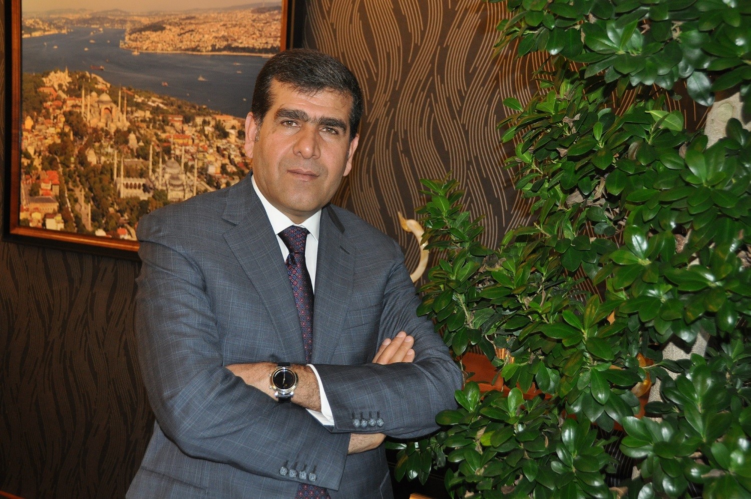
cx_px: 376
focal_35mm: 48
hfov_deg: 41.2
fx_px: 1000
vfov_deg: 28.0
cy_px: 250
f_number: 4
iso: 800
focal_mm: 32
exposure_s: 1/60
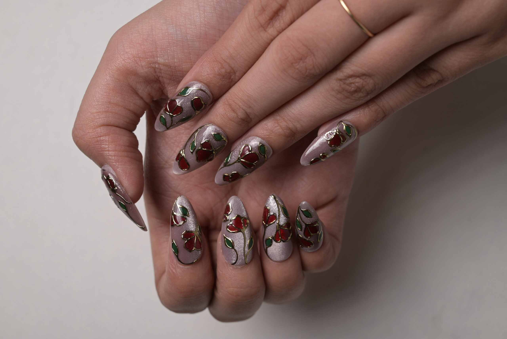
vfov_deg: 19.5
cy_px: 170
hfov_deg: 28.8
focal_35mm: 70
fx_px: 986
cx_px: 254
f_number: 9
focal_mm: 70
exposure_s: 1/160
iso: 160
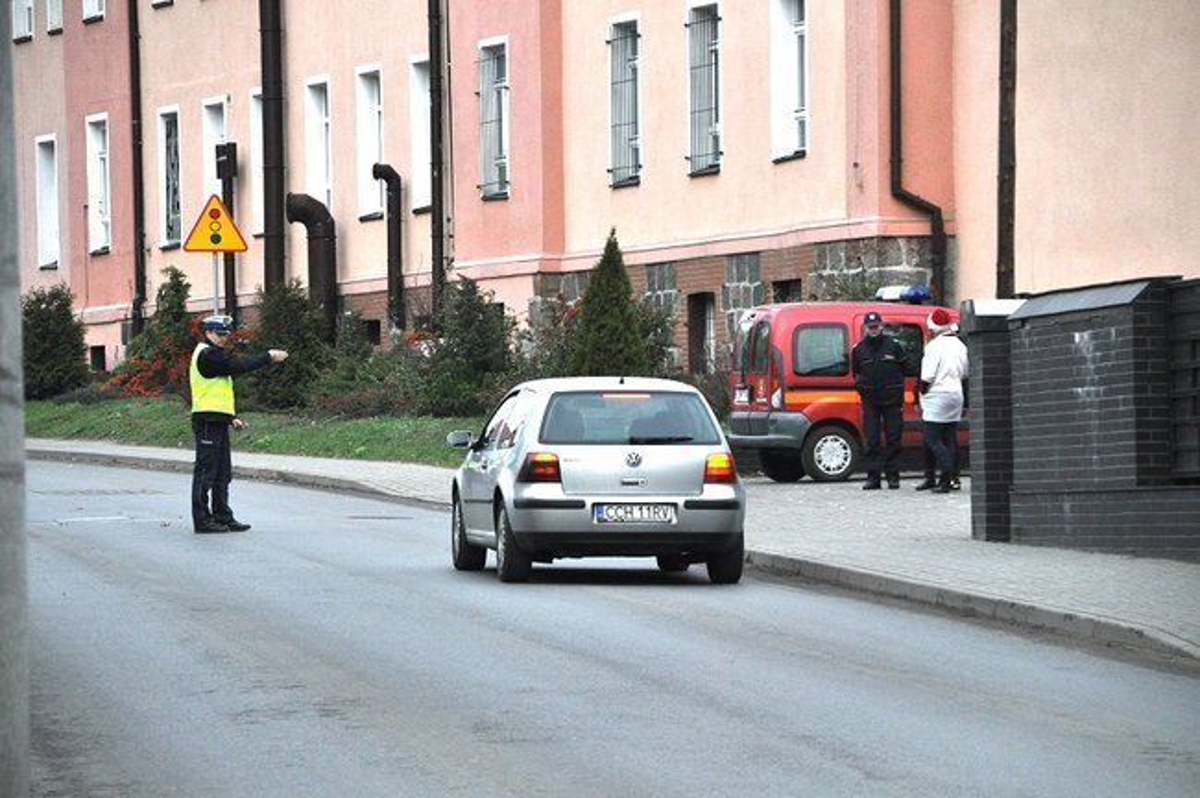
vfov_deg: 6.8
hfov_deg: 10.2
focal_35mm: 202
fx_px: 6743
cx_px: 600
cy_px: 399
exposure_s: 1/1250
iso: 800
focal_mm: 135
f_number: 6
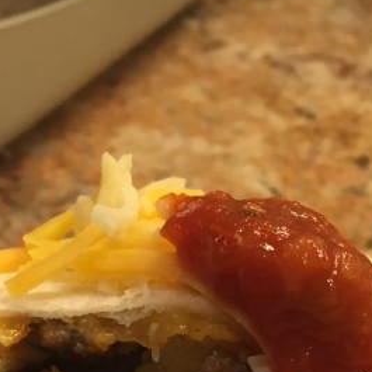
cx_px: 234
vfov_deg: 15.6
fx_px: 1204
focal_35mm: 99
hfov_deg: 17.5
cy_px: 616
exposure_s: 1/30
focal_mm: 4.15
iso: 64
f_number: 2.2
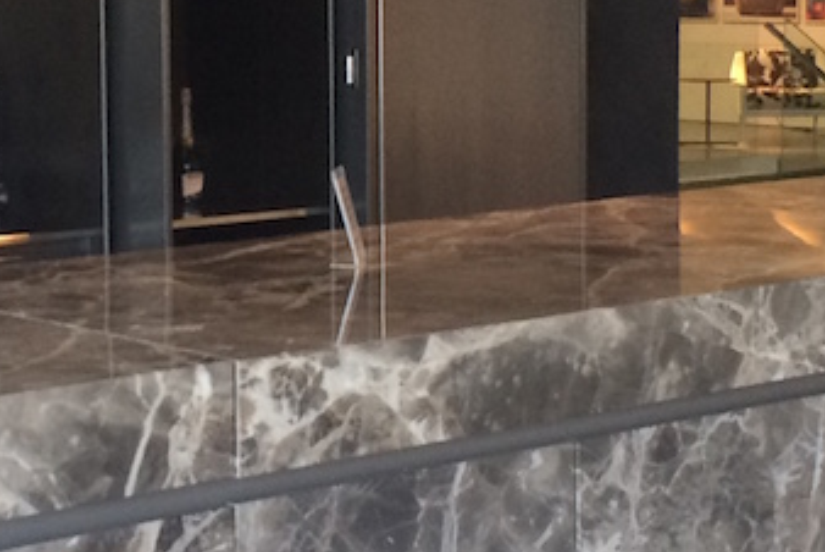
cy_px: 200
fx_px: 2317
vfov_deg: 13.6
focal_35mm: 101
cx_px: 214
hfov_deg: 20.1
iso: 50
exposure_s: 1/30
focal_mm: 4.15
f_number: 2.2
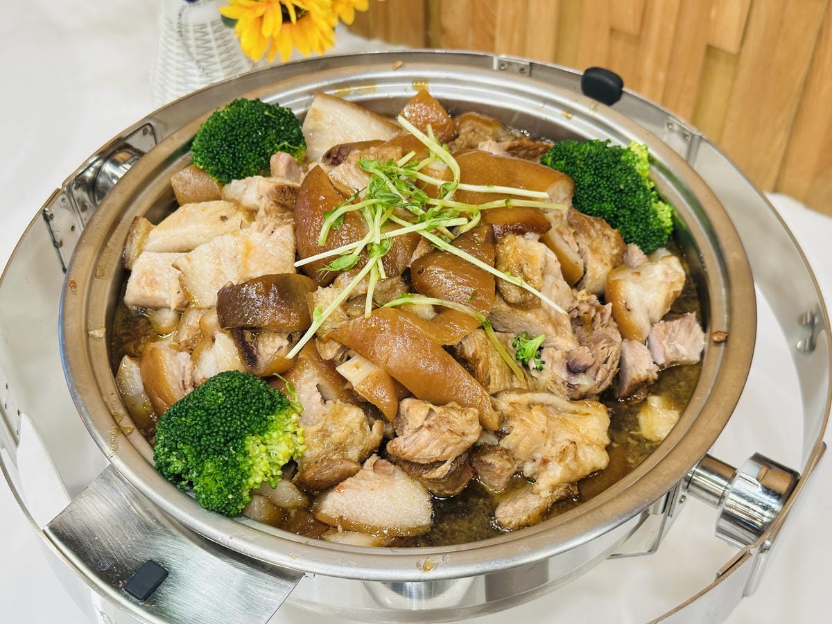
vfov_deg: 30.3
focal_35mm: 48
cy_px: 312
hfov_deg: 39.7
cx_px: 416
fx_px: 1154
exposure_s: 1/60
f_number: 1.78
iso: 160
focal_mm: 6.86
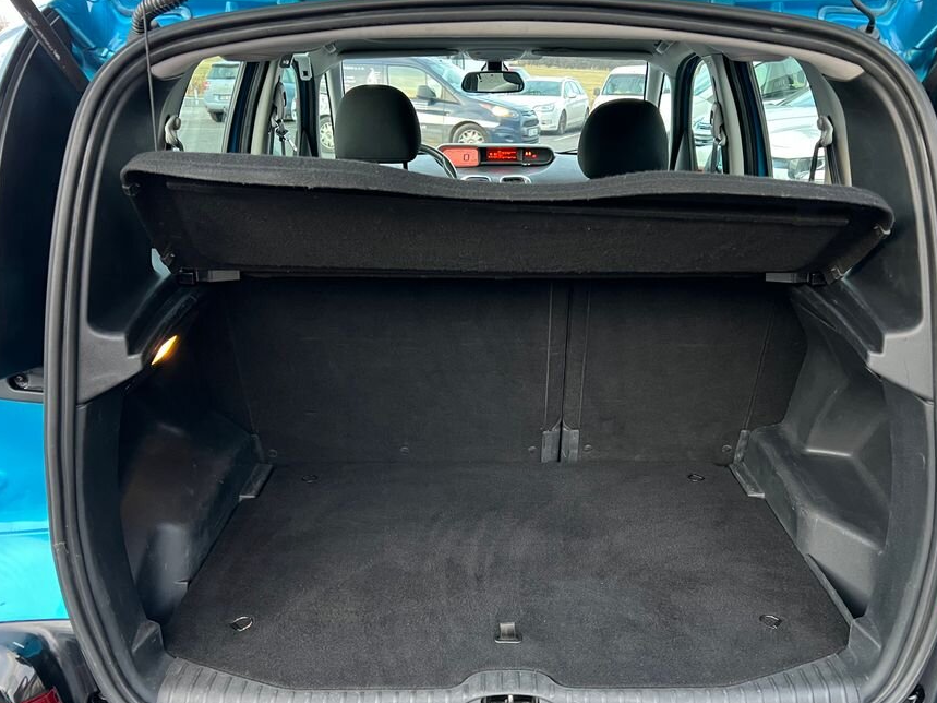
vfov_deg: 45.4
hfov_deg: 58.3
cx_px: 495
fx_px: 839
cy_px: 379
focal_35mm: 31
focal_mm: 5.7
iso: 500
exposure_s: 1/60
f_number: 1.5
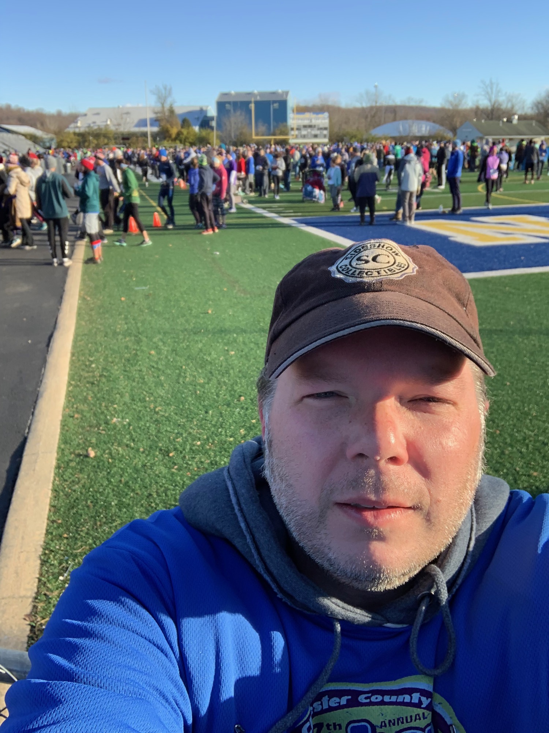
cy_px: 366
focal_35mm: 32
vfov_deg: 56.8
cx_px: 274
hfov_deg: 44.2
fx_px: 677
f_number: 2.2
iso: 16
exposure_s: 1/479
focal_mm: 2.87
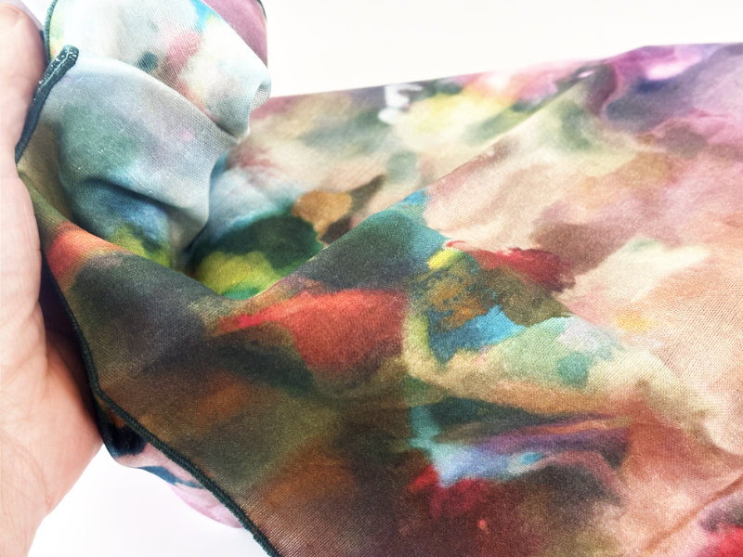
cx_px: 372
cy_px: 278
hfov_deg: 36.8
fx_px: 1116
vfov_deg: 28.0
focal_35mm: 52
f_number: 1.6
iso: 100
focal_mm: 6
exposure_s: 1/33
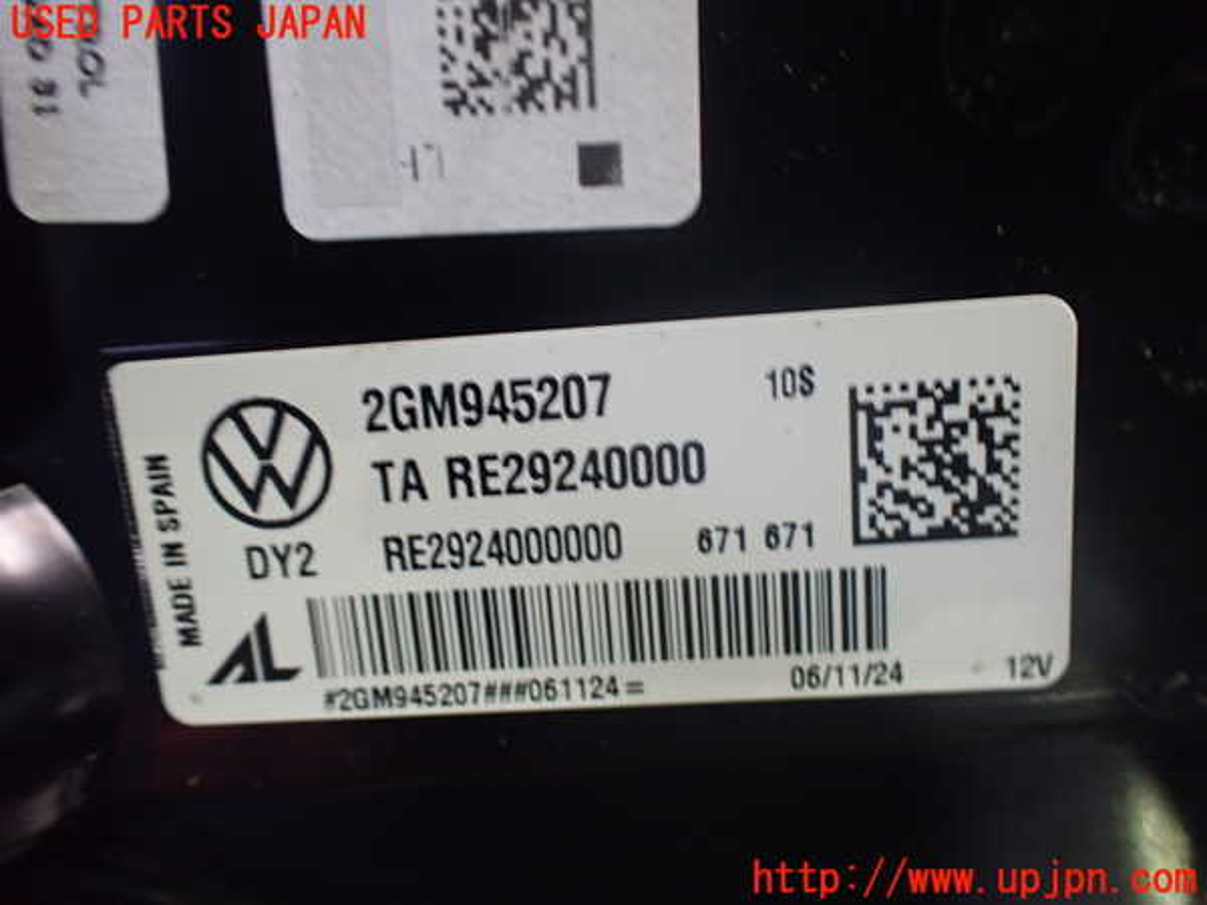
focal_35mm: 30
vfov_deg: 46.8
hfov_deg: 60.0
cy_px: 452
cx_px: 604
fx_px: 1046
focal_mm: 5.4
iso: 800
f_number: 2.3
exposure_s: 1/30
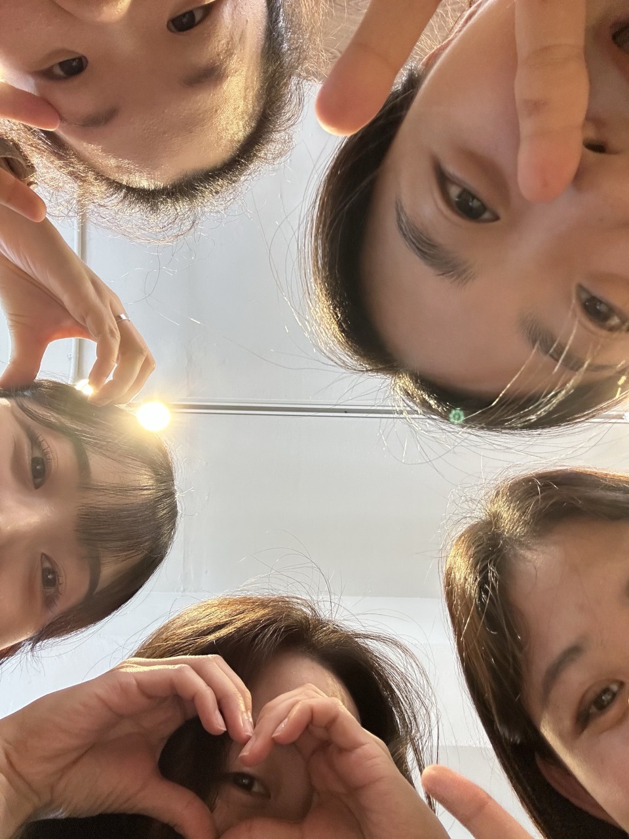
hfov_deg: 58.9
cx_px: 314
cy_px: 420
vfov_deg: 73.9
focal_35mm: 23
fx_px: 557
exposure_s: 1/40
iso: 320
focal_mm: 2.69
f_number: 1.9
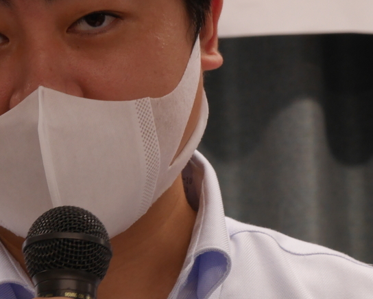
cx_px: 118
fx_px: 3996
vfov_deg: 4.3
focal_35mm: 362
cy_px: 40
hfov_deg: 5.3
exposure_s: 1/50
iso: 800
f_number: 10
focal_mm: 84
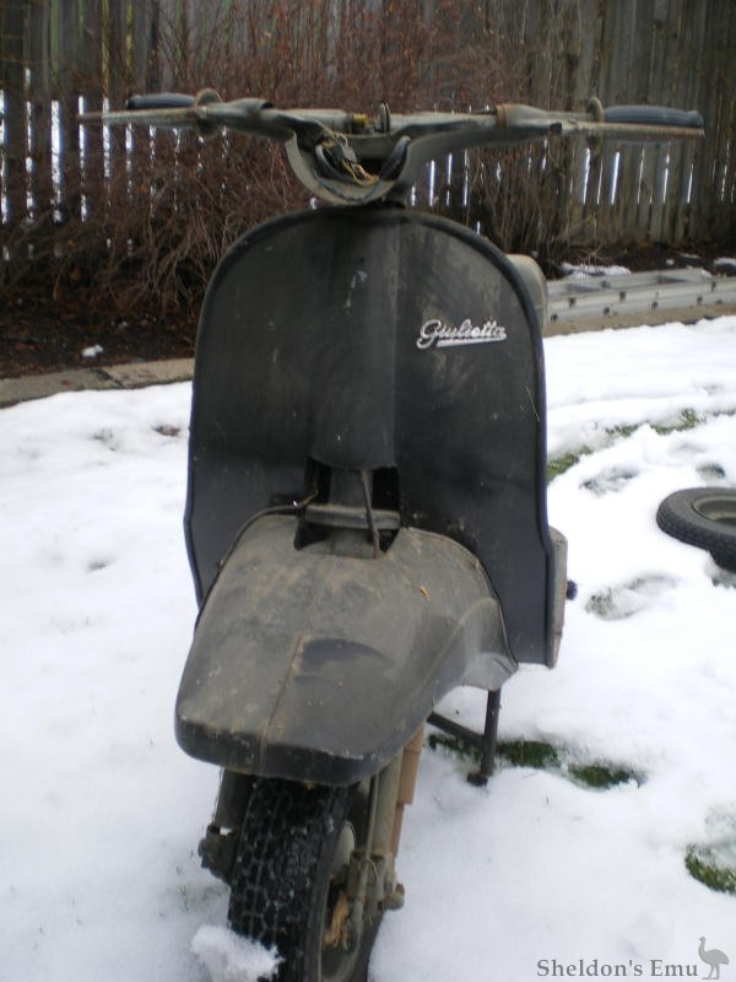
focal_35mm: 38
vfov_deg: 49.0
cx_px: 368
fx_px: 1077
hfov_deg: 37.7
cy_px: 491
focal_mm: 6.3
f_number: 3.1
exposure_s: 1/50
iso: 64
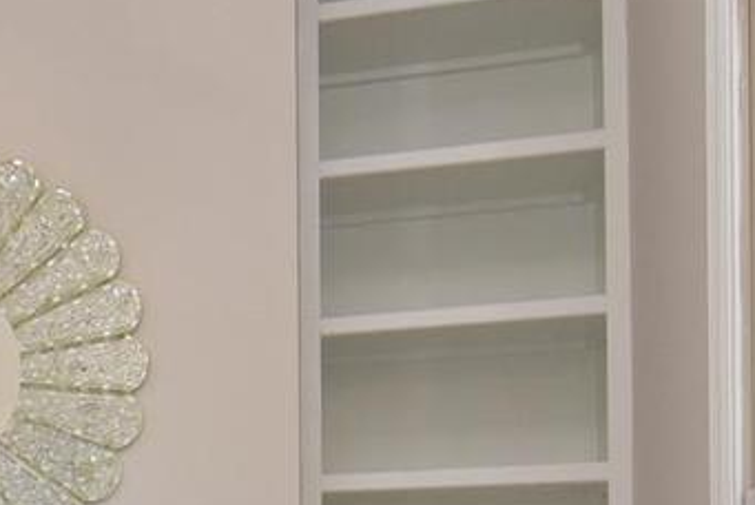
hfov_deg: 22.3
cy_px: 660
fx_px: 1595
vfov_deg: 16.9
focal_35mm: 76
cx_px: -354
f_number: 7.1
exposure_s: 1/80
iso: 800
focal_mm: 12
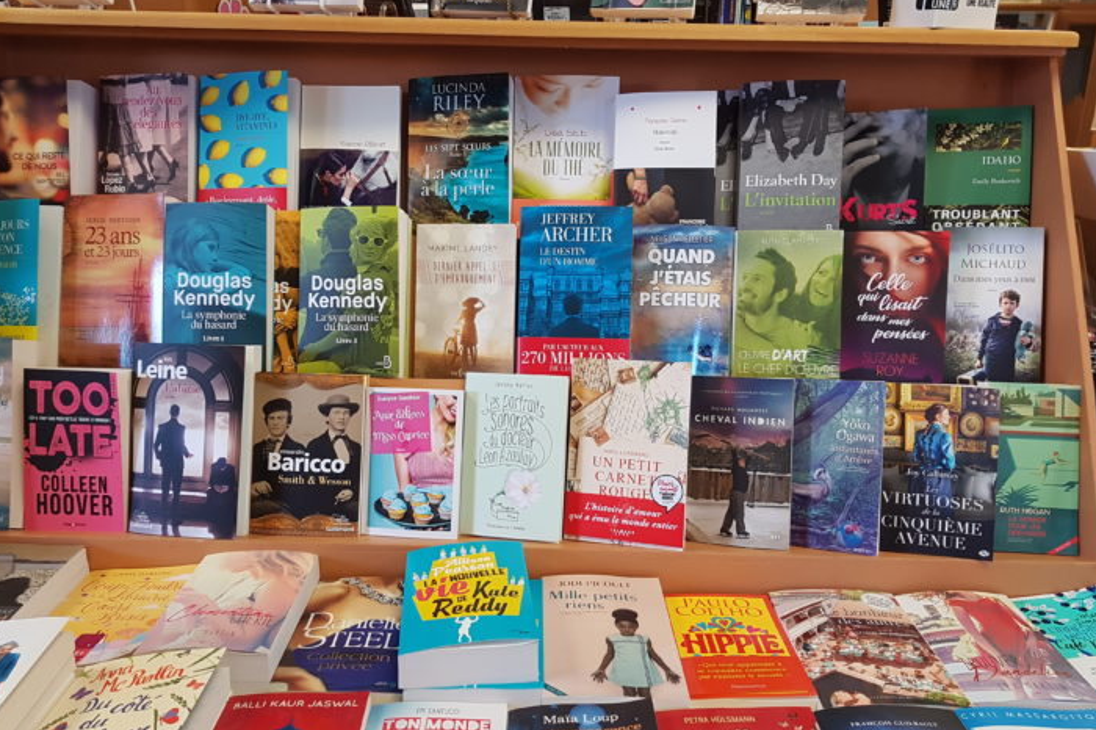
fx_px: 882
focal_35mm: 29
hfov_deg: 63.7
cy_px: 358
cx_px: 531
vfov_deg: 44.9
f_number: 1.7
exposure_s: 1/60
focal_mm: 4.2
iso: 125
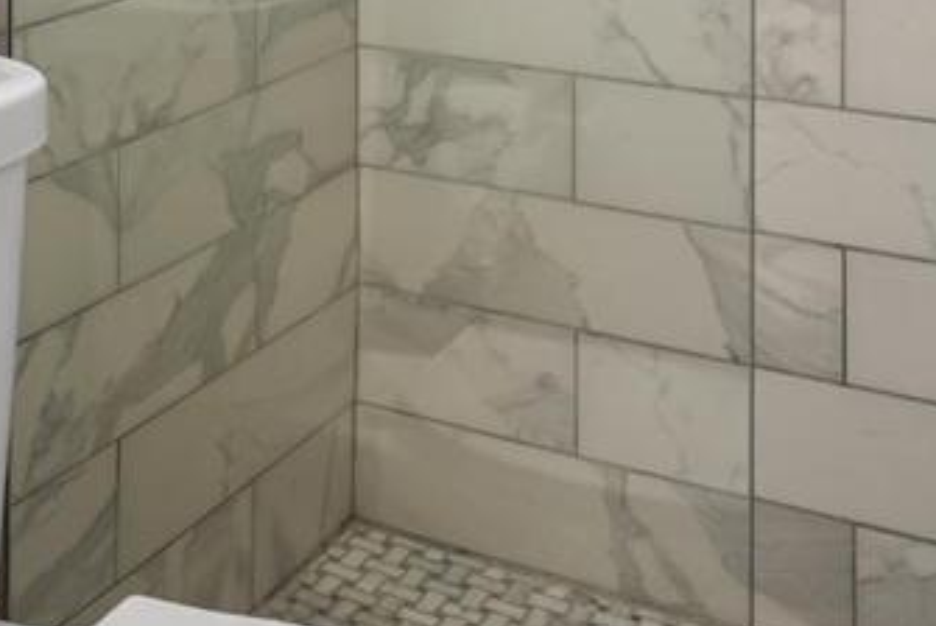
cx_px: 6
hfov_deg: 26.3
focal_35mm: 73
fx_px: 1900
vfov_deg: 16.3
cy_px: -433
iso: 500
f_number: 2.8
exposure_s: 1/30
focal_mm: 17
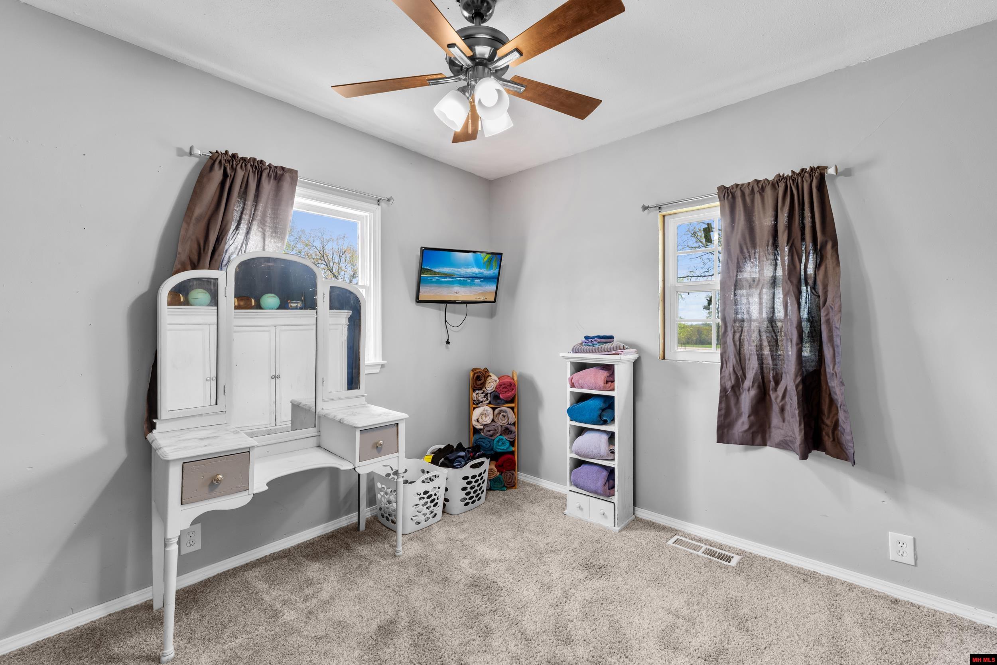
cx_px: 498
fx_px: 415
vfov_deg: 77.3
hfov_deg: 100.4
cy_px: 332
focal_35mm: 15
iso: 200
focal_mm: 10
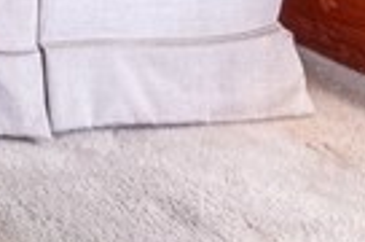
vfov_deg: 10.8
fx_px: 971
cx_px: -772
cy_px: -429
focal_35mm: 96
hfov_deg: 11.0
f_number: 9
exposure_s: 1/1.67
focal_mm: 12
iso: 400
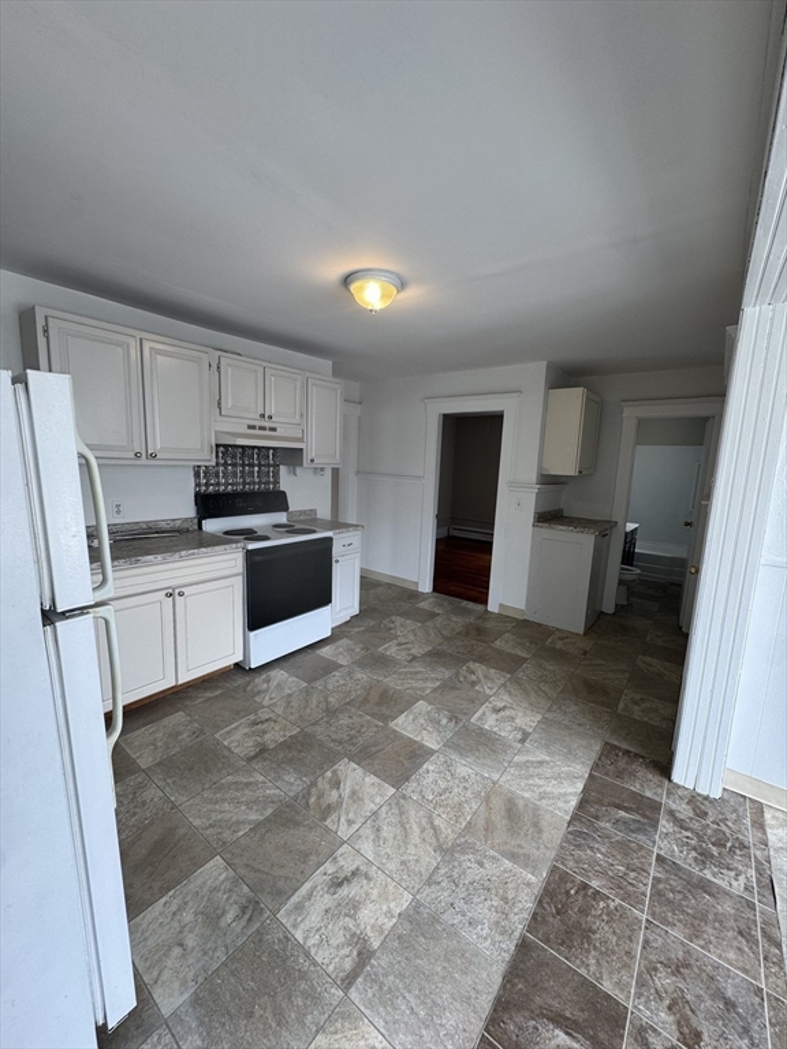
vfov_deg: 102.1
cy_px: 524
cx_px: 394
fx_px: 424
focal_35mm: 14
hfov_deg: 85.7
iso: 100
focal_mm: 2.22
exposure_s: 1/120
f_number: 2.2
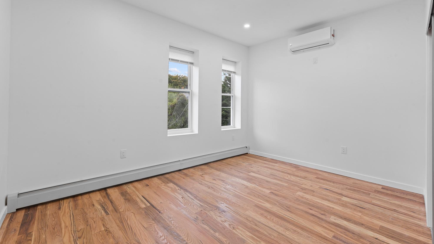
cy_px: 105
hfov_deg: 103.0
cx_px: 219
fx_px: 173
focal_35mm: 15
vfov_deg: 70.2
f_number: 10
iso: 200
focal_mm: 14
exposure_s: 1/4
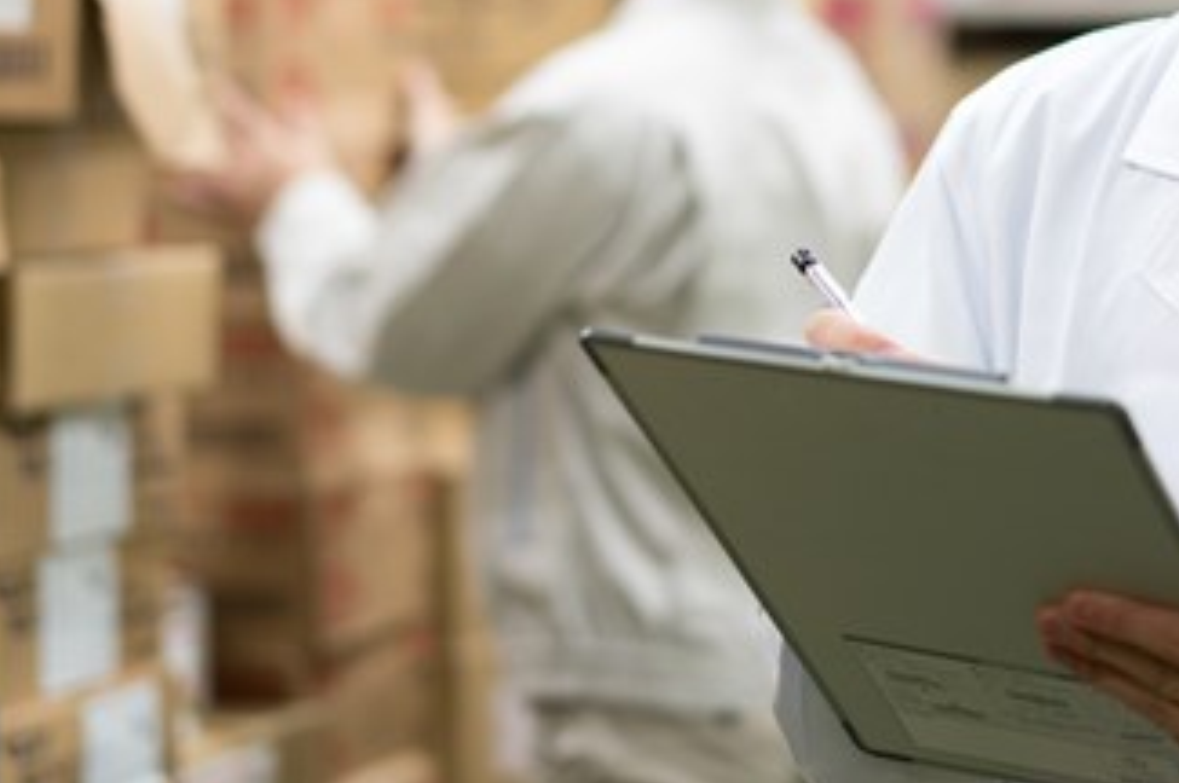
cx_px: 715
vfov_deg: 11.2
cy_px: 94
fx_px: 3991
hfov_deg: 16.8
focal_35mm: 122
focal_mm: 55
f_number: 1.8
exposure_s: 1/200
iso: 400
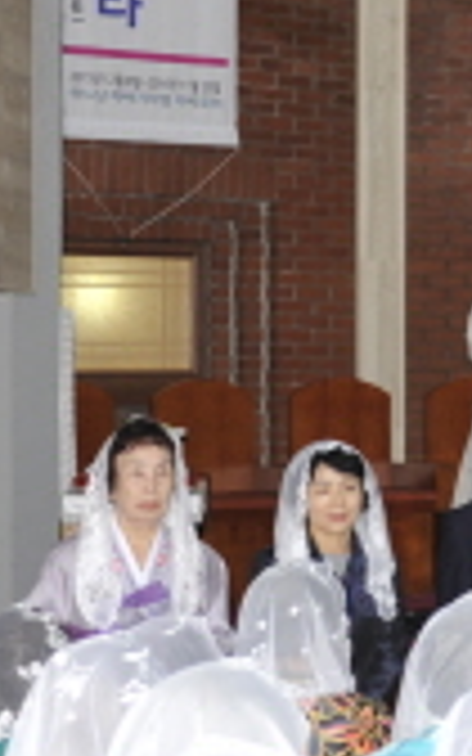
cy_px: 279
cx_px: 1119
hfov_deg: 8.4
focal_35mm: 144
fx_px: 2964
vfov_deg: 14.5
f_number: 4.5
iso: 200
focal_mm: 34
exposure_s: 1/60
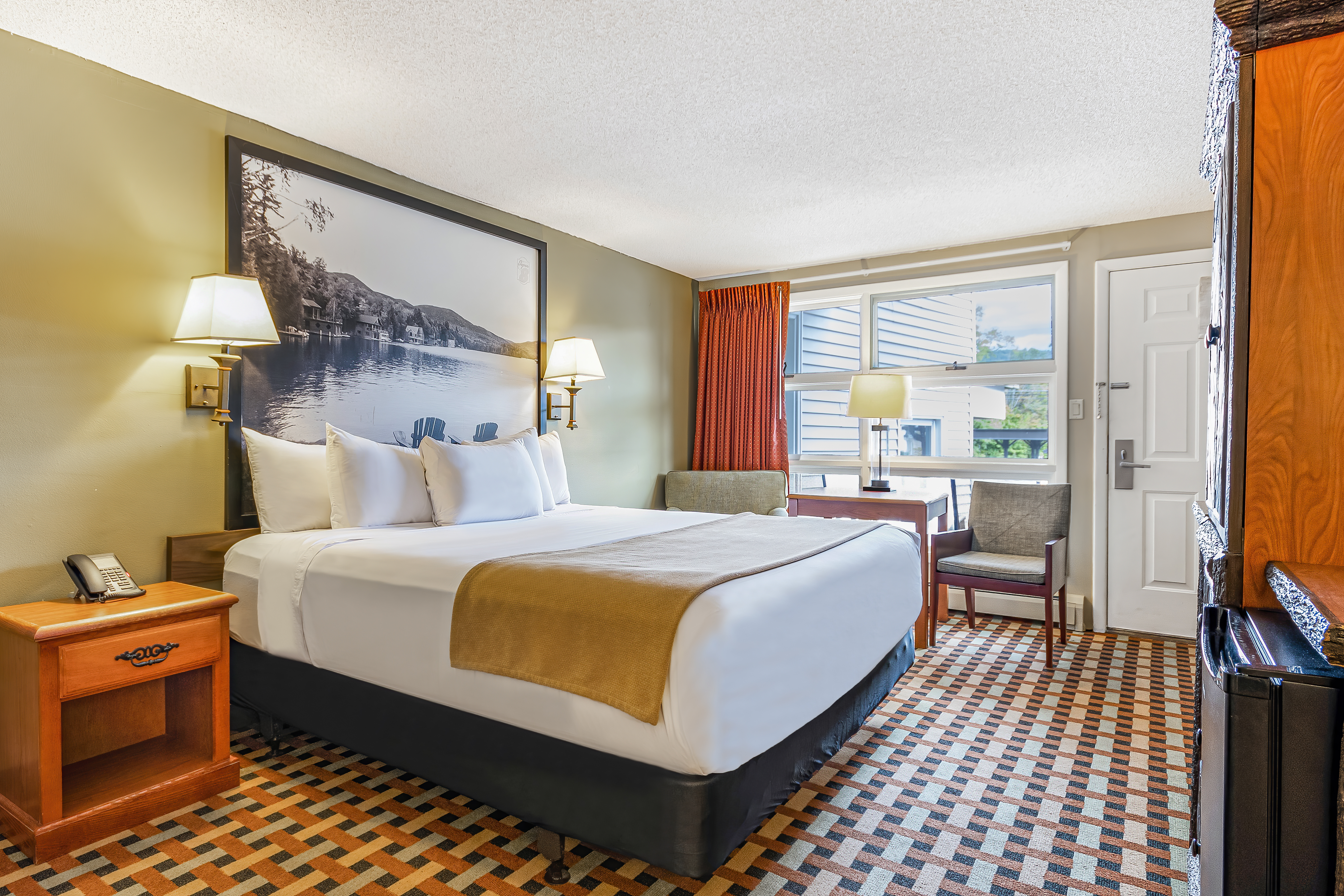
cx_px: 600
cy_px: 434
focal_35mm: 20
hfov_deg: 84.9
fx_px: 731
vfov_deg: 63.0
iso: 400
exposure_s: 1/3
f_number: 9
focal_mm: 11
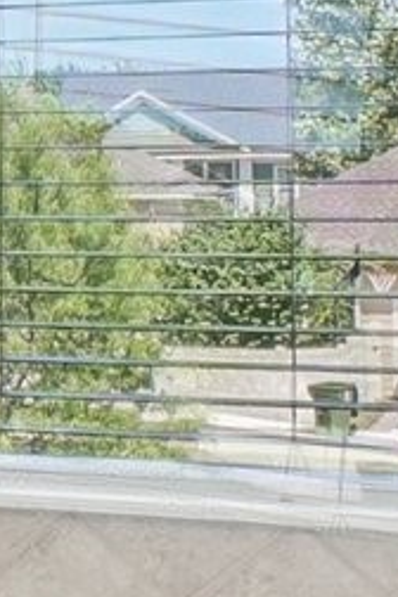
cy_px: -32
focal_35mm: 122
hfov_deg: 6.1
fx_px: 2023
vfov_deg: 16.4
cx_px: -1656
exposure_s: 1/40
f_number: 8
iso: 400
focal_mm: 10
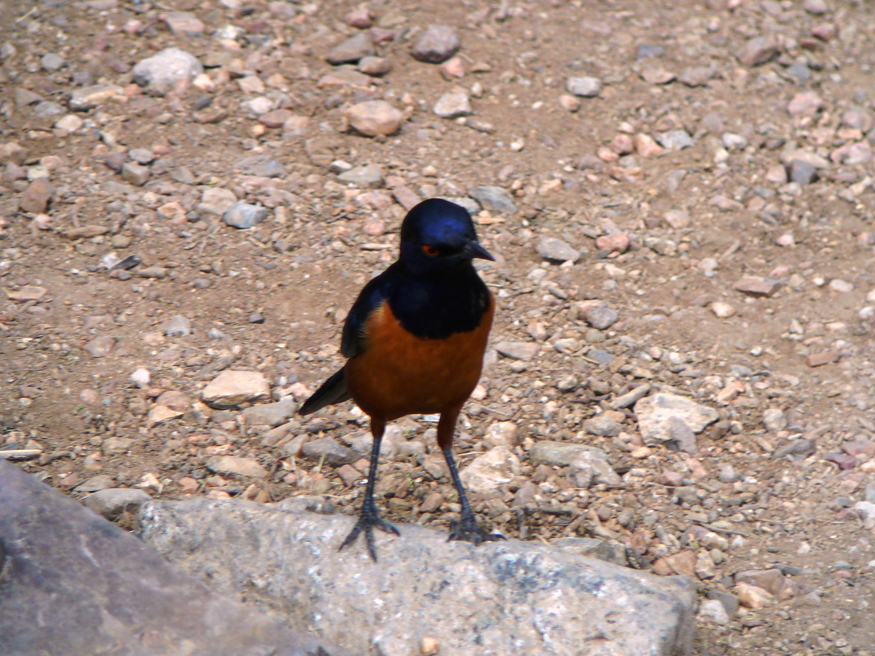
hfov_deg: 5.7
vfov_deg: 4.2
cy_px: 328
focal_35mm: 350
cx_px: 438
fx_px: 8847
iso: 80
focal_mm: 52
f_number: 4.2
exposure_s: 1/160
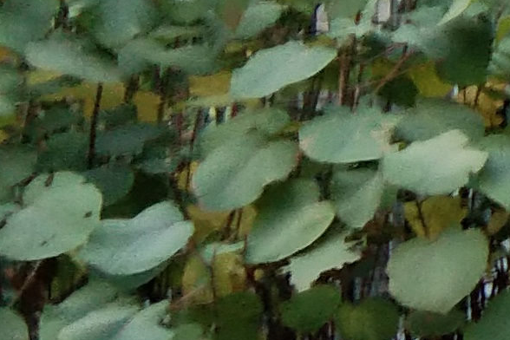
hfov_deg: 7.5
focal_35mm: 228
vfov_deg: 6.0
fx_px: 3230
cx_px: 1748
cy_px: -182
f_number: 2.2
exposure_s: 1/33.3
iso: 200
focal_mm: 3.69
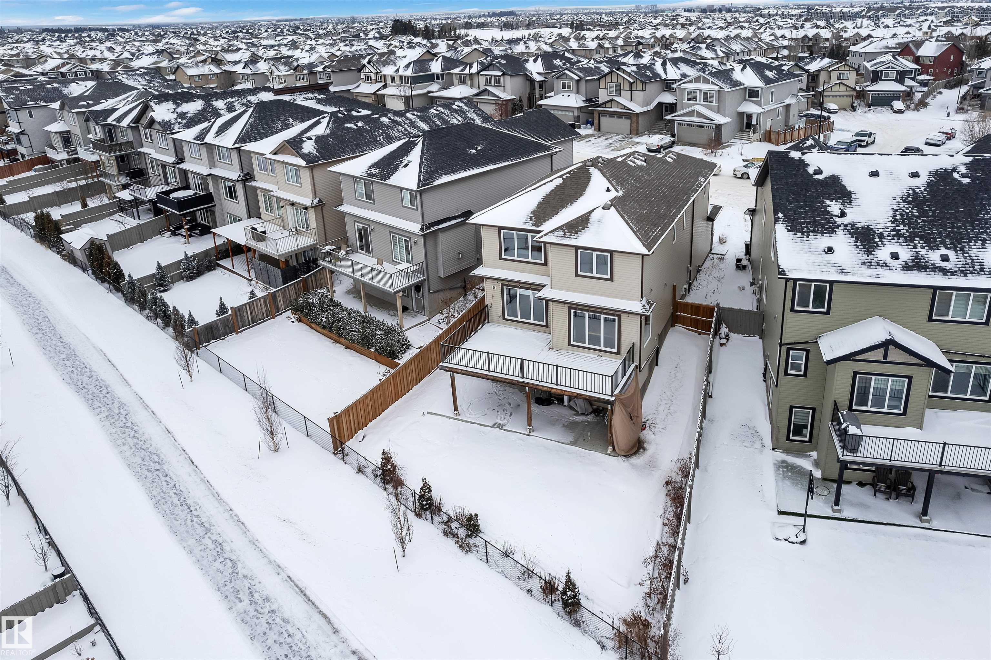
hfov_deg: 78.6
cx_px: 496
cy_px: 330
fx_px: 605
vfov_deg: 57.2
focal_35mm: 22
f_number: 2.4
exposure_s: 1/1000
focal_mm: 8.38
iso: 100
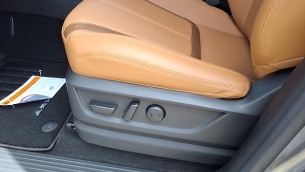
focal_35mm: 30
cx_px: 151
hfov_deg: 64.3
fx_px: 243
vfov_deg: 38.9
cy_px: 76
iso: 40
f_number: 1.9
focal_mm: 3.58
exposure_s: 1/172
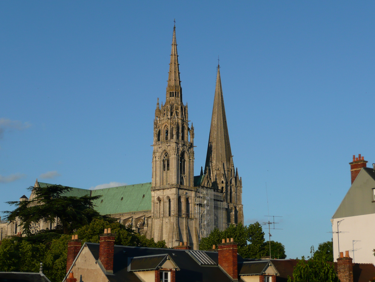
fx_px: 780
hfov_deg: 27.0
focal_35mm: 72
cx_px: 188
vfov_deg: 20.4
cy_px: 141
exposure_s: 1/640
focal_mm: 11.8
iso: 100
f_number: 4.6
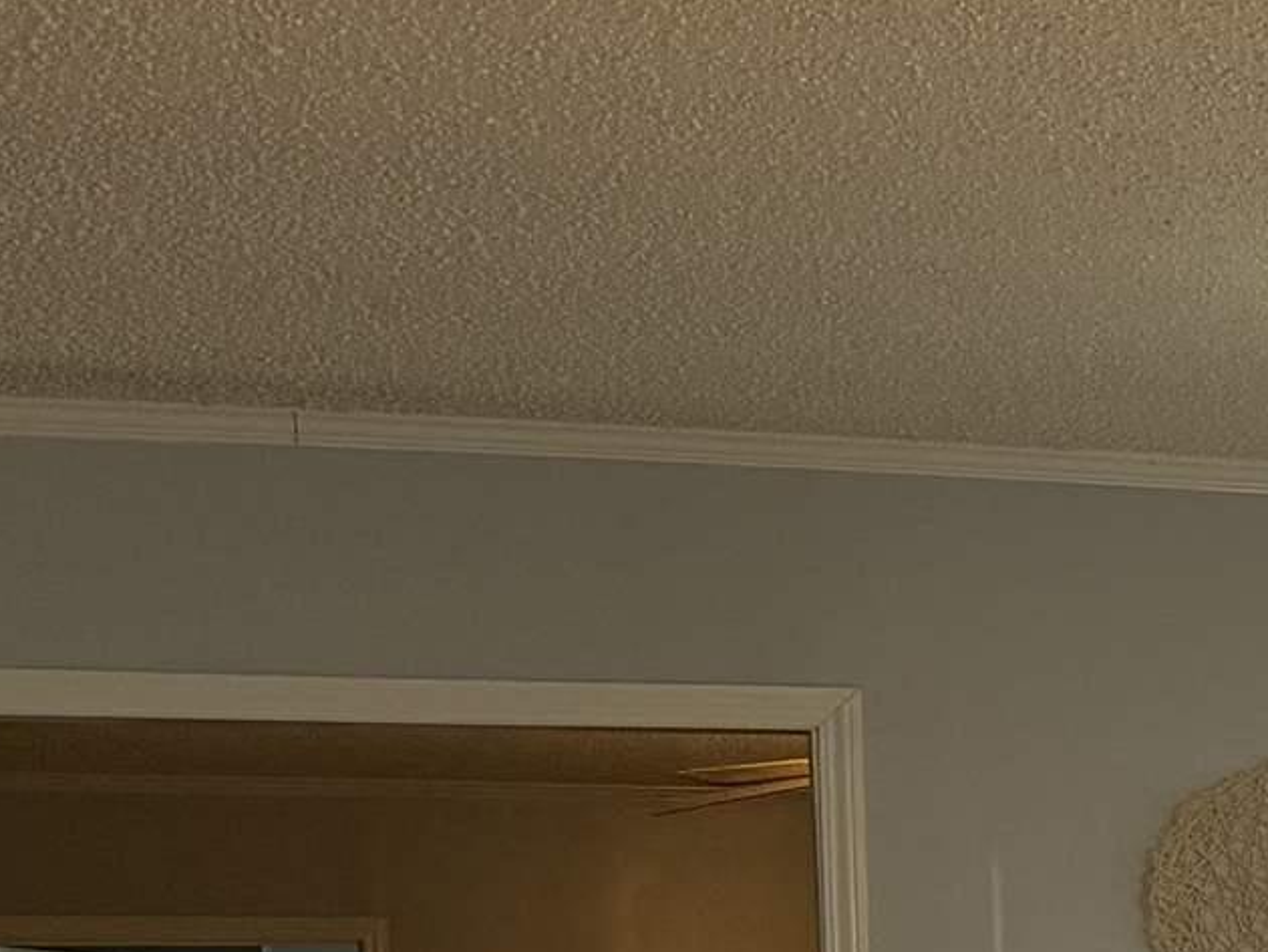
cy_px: 1141
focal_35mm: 117
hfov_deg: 13.9
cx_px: 2641
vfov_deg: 12.4
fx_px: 4287
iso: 125
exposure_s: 1/120
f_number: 1.78
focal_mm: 6.76
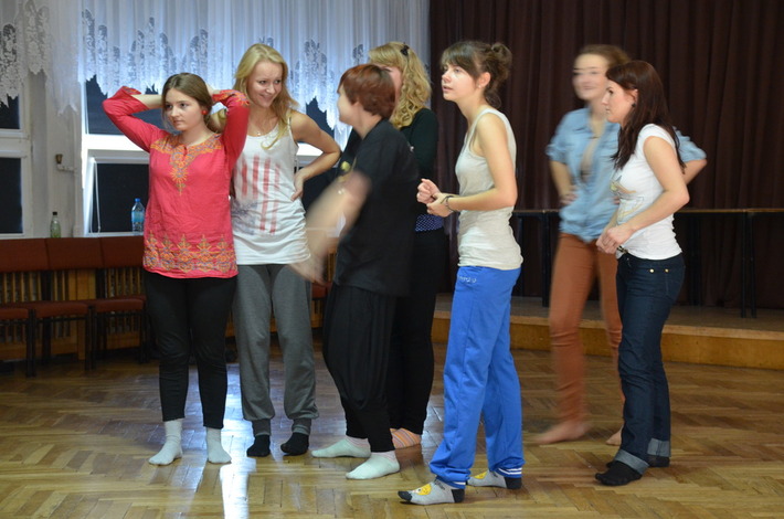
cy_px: 260
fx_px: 1499
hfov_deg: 29.3
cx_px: 392
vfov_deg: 19.6
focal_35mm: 69
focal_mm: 46
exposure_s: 1/10
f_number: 5.6
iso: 1600
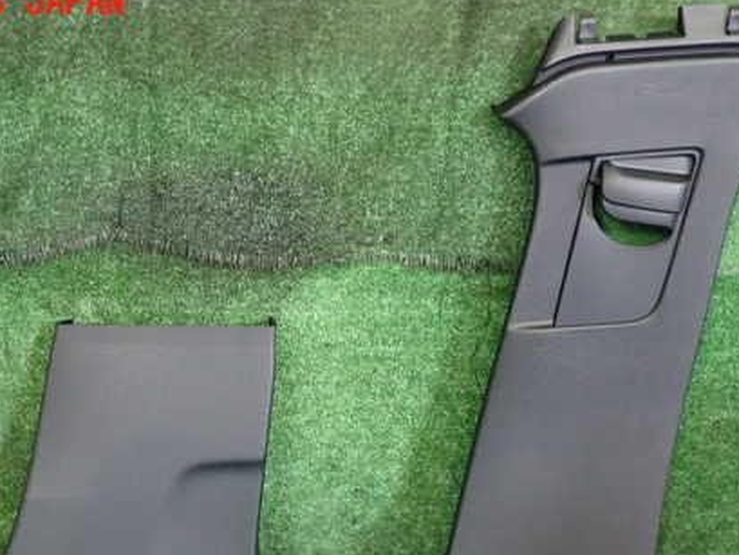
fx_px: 940
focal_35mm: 44
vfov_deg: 32.5
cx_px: 338
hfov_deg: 42.9
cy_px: 387
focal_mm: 5.4
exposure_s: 1/30
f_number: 2.3
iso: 640
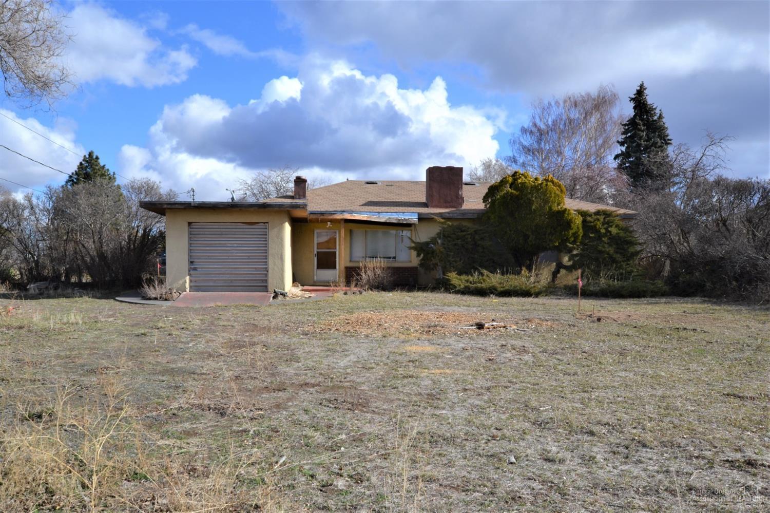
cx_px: 385
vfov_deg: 43.6
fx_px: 641
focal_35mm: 30
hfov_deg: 61.9
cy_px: 256
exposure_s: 1/250
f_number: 8
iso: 100
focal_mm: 20
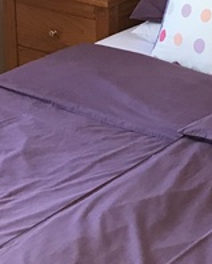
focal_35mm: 139
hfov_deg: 11.0
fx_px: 1088
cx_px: 203
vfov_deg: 13.8
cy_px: 45
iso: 40
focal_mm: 3.99
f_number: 1.8
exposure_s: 1/25
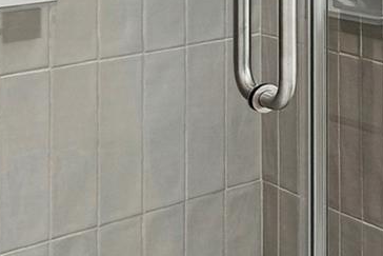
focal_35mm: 90
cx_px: 759
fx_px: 958
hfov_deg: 17.0
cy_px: -136
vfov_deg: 14.2
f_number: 9
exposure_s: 1/25
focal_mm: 16
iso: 250
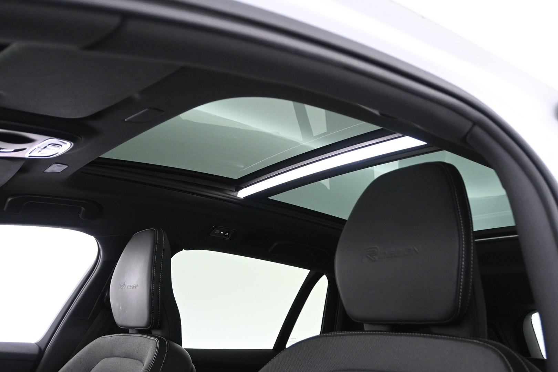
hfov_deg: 51.3
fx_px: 581
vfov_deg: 35.5
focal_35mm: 38
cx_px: 279
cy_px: 186
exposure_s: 1/25
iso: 2500
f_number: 4.2
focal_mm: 25
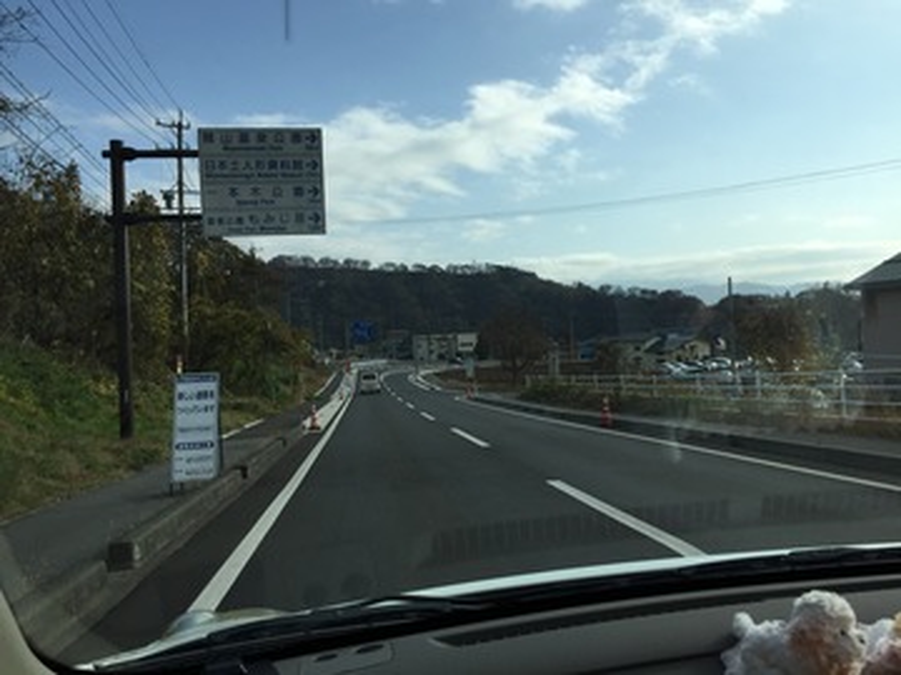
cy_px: 338
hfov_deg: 61.7
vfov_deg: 48.2
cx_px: 450
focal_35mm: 29
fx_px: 755
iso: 32
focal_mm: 4.15
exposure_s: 1/2198
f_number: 2.2
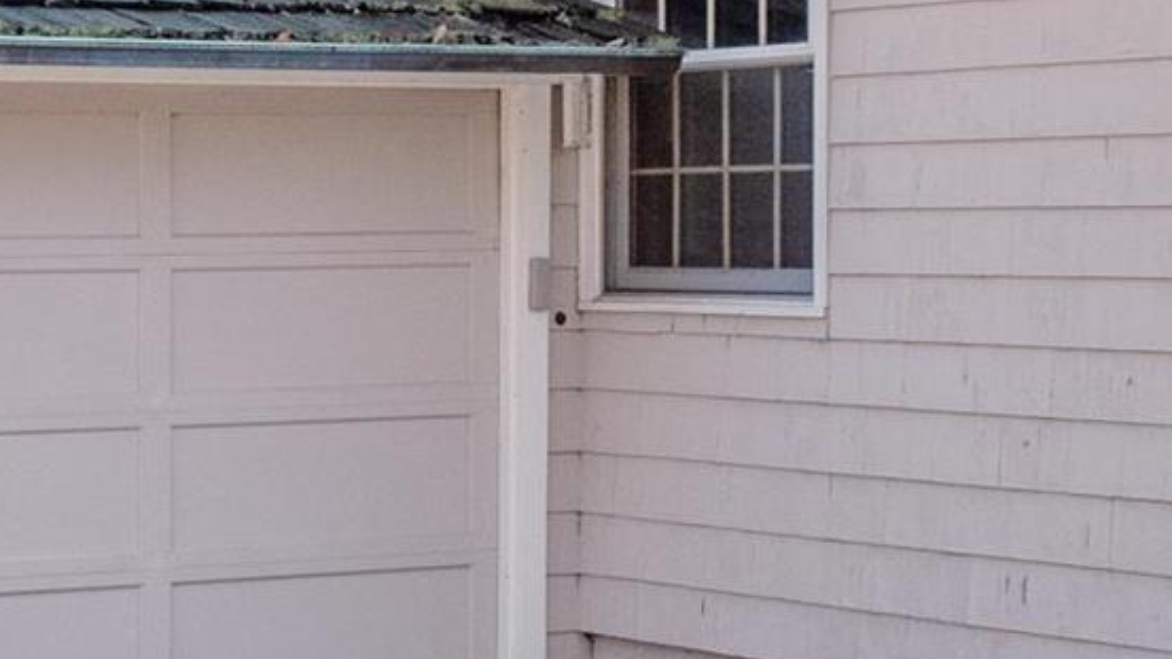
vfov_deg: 11.1
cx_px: -420
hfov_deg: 18.1
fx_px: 3387
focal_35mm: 109
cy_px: 284
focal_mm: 18
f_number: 8
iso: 400
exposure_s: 1/320
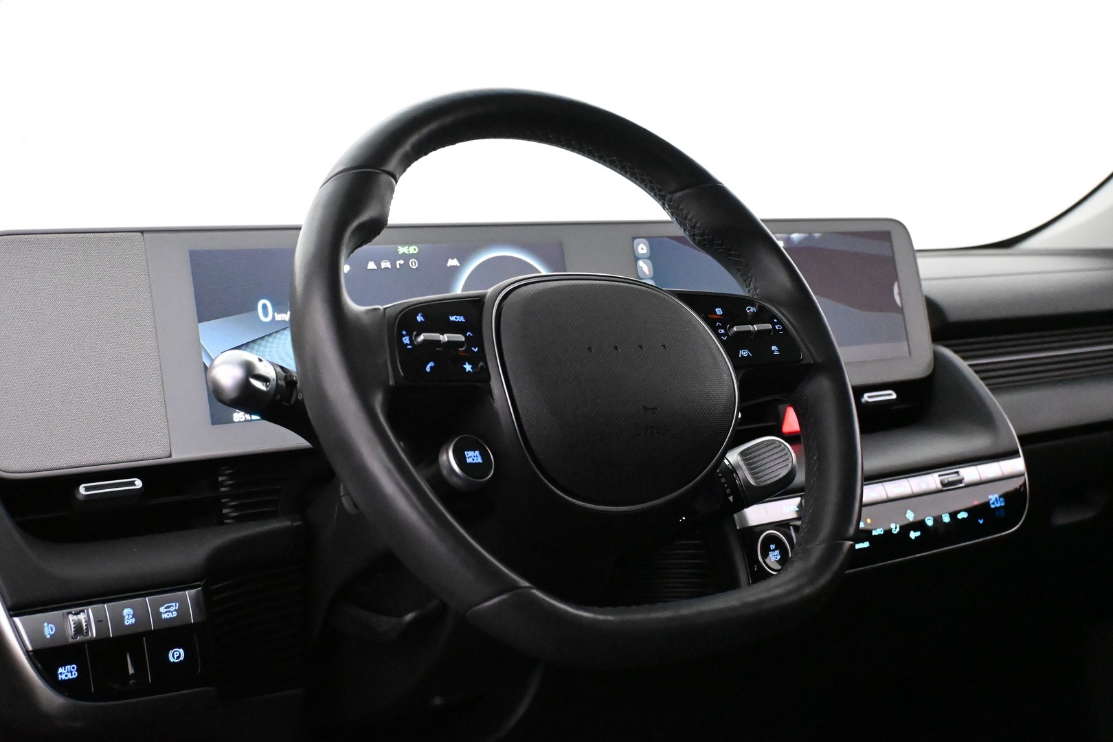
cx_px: 556
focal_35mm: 49
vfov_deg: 27.7
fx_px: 1507
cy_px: 371
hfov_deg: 40.5
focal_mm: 32.5
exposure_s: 1/125
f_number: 5
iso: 11400
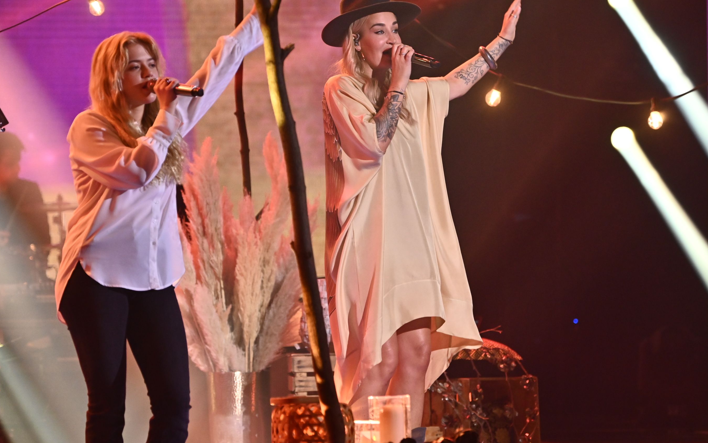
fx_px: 5480
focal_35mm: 284
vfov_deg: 4.6
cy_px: 209
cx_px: 349
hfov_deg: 7.4
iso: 3200
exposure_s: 1/160
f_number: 6.3
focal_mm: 250
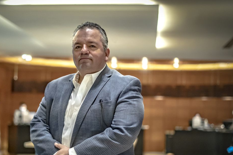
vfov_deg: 20.9
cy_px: 93
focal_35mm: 65
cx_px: 85
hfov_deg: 30.8
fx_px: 421
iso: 1250
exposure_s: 1/320
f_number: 1.8
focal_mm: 50
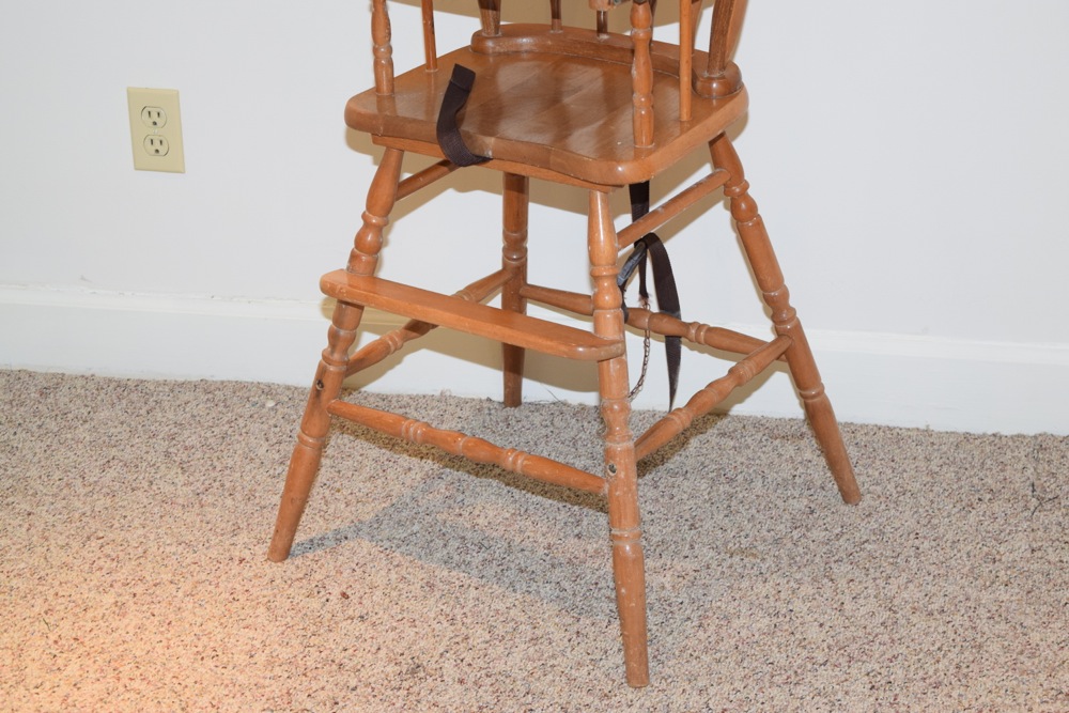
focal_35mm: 82
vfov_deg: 16.6
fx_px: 2450
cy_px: 356
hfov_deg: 24.6
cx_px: 534
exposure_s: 1/80
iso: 800
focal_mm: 55
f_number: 5.6
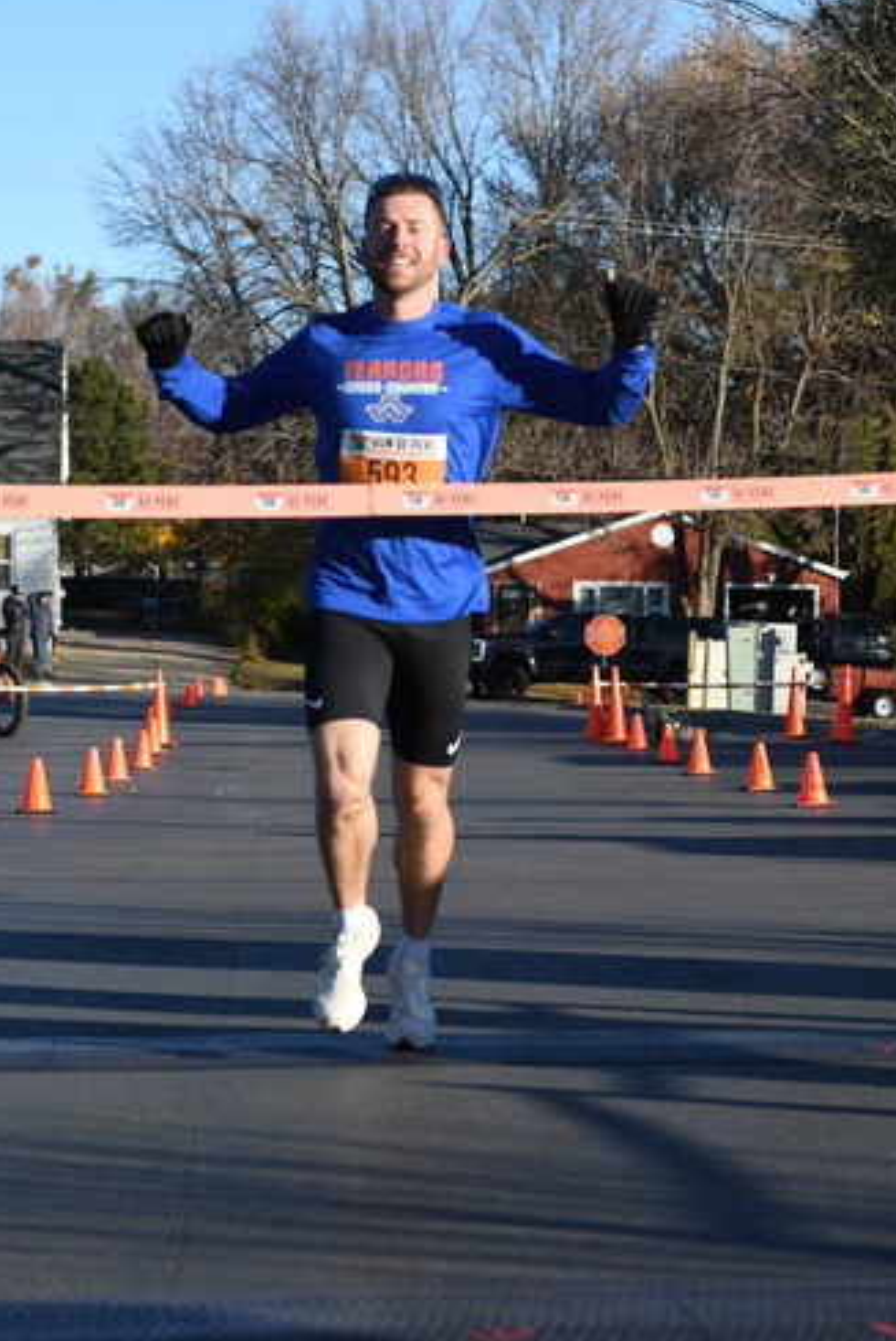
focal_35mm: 118
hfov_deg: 11.6
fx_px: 4396
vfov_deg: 17.3
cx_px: 445
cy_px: 606
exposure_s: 1/800
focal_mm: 70
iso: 125
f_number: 4.5
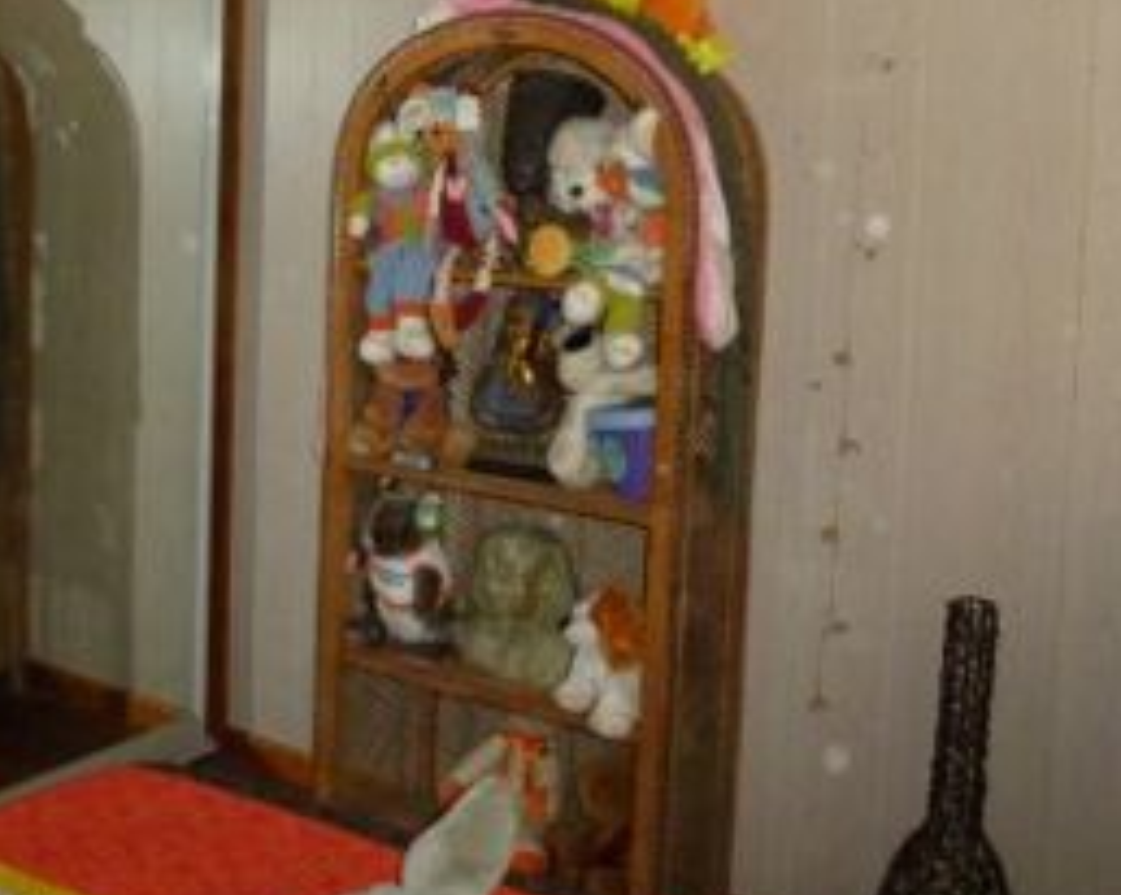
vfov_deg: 29.5
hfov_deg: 36.5
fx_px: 1658
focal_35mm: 50
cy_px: 182
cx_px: 278
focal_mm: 4.3
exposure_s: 1/60
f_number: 3.3
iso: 640
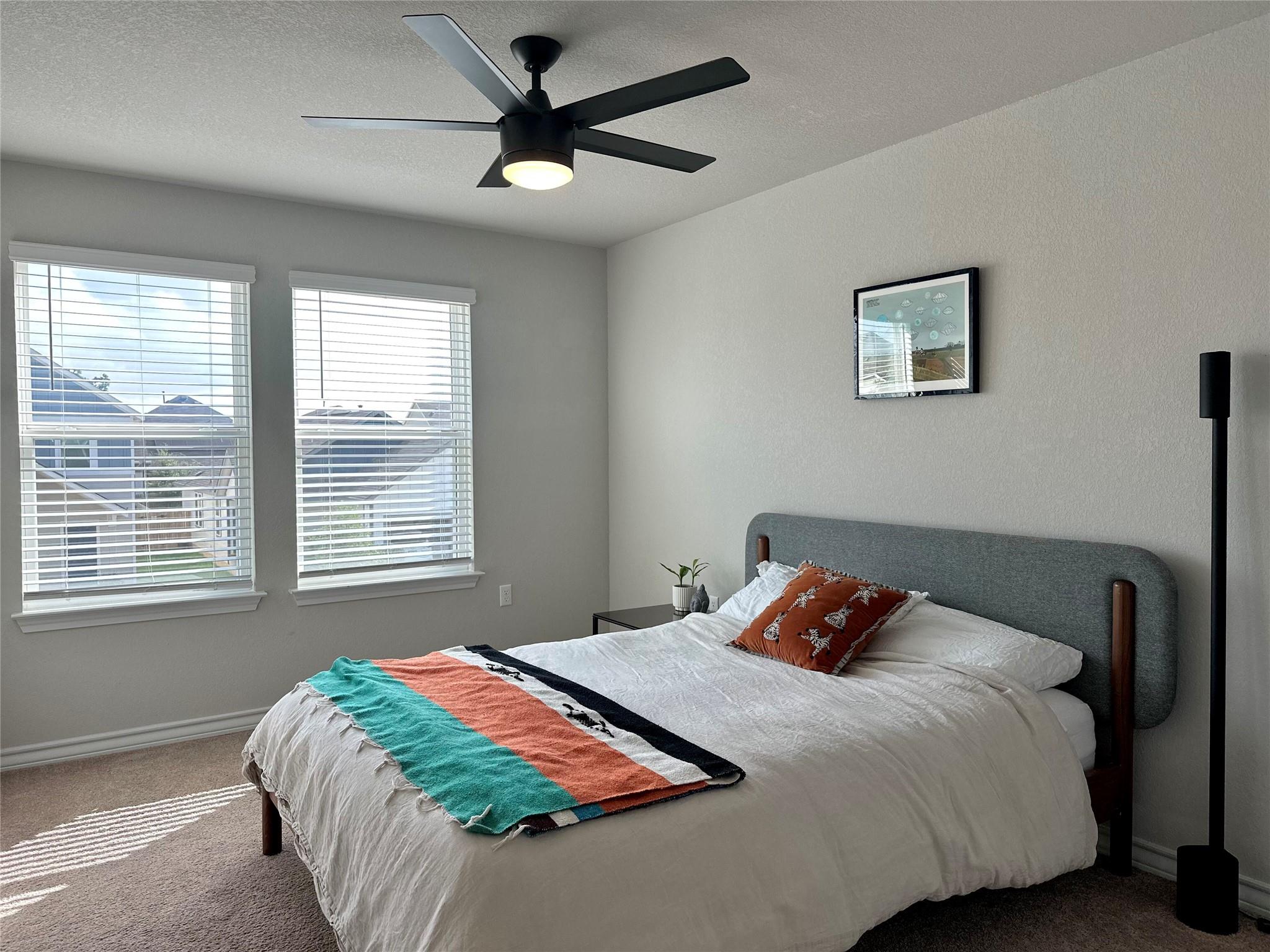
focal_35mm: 24
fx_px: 881
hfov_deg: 71.6
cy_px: 476
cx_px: 635
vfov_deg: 56.8
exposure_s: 1/435
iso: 80
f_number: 1.78
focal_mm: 6.86
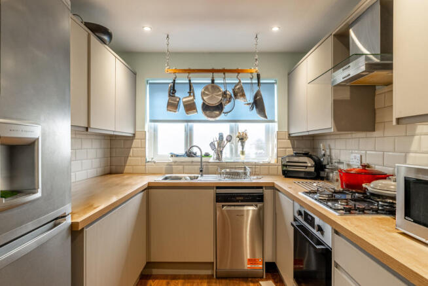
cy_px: 143
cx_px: 214
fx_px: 250
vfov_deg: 59.6
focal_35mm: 21
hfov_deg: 81.2
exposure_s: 1/80
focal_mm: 21
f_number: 6.3
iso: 1000
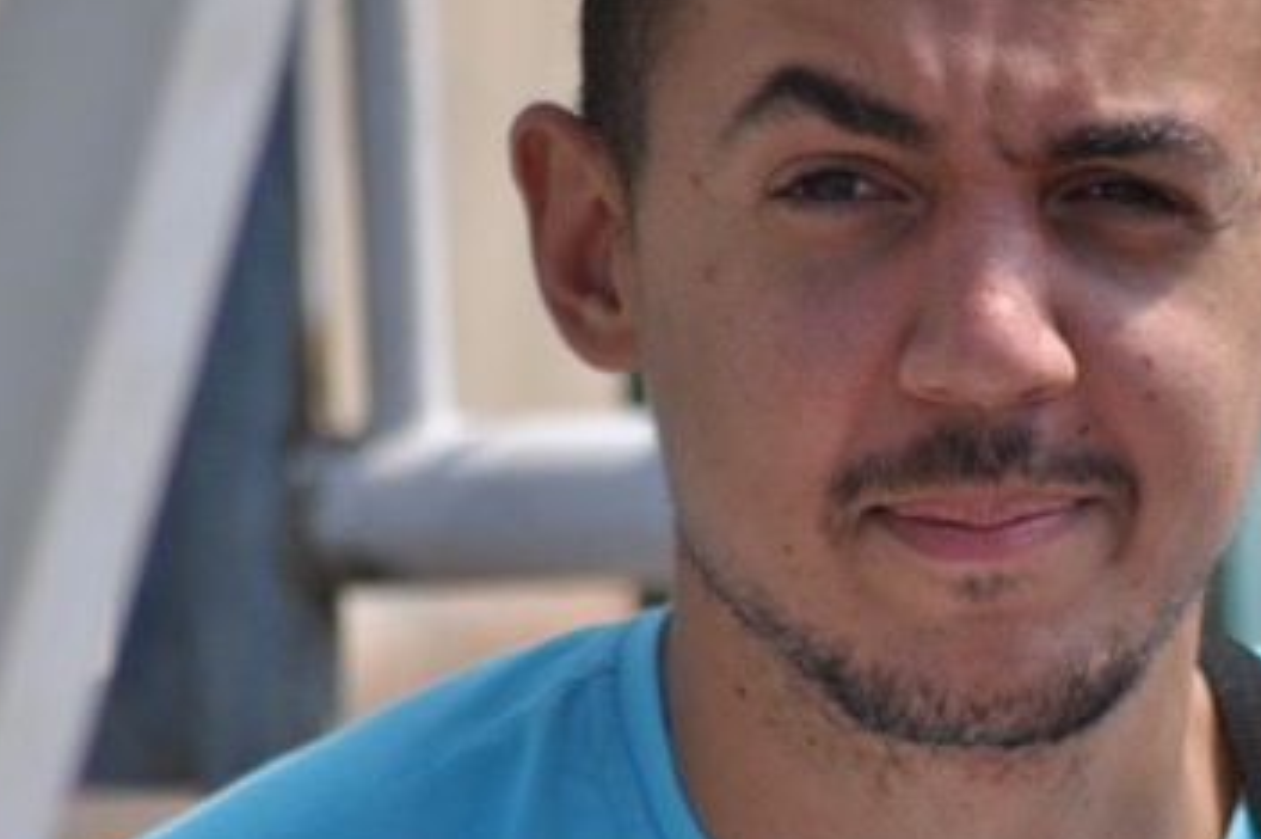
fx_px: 28660
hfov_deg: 2.5
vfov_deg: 1.7
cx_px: 974
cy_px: 389
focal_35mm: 819
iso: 200
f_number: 5.6
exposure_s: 1/800
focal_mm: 300
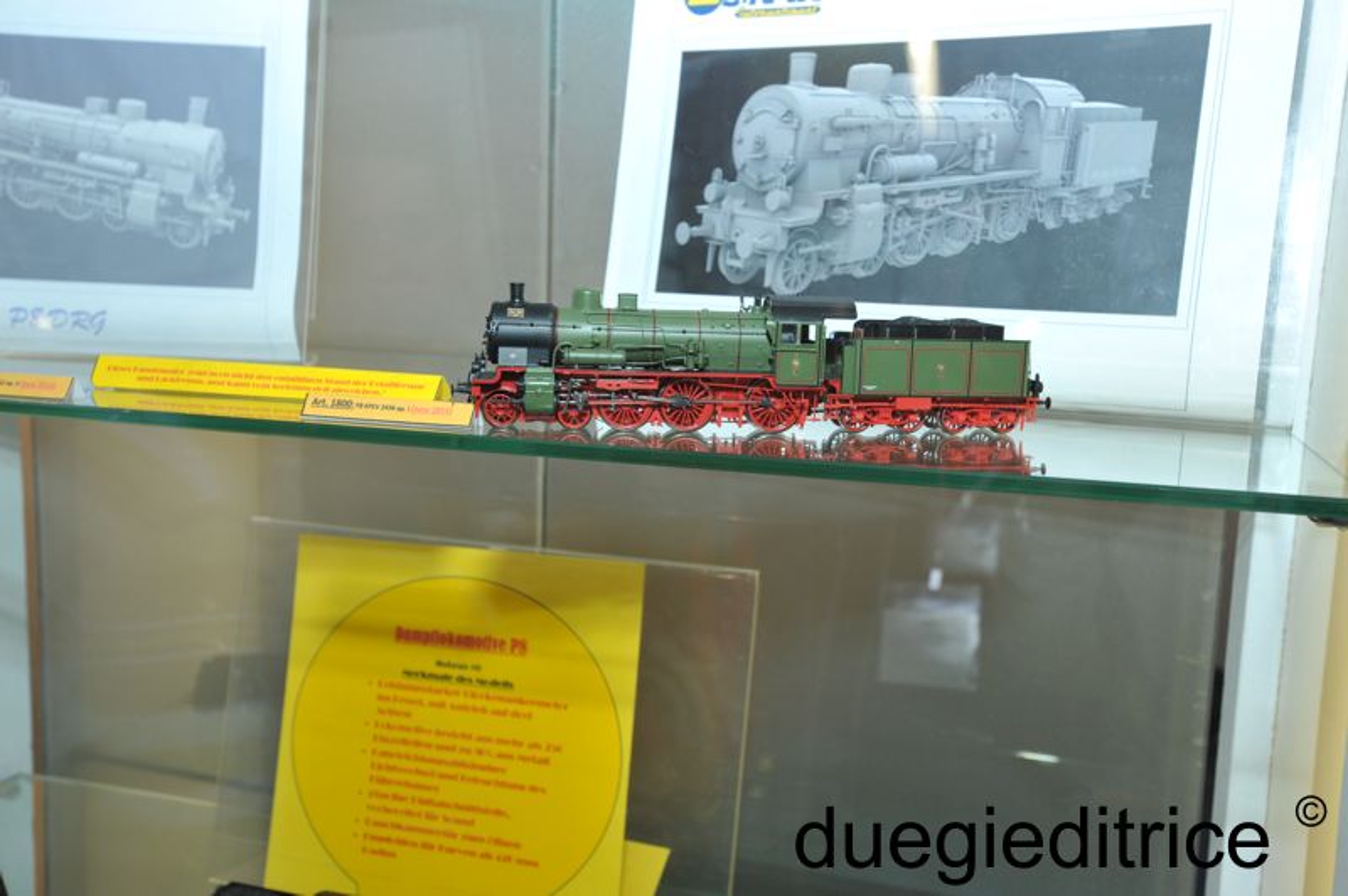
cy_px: 448
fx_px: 1309
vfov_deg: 37.8
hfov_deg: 54.5
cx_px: 674
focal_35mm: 35
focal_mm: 35
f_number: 9
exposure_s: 1/160
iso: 800
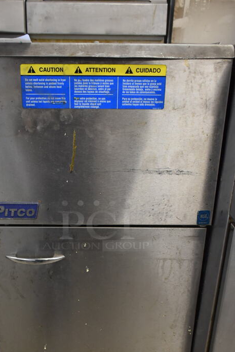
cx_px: 96
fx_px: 391
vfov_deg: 47.9
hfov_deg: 33.4
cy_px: 224
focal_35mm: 40
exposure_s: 1/60
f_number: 4
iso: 1400
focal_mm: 20
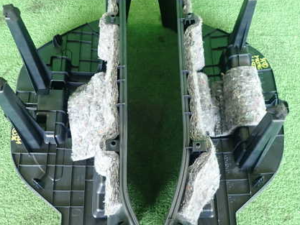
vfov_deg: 39.7
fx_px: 312
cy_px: 111
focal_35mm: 36
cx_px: 145
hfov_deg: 51.3
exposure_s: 1/30
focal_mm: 4.5
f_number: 2
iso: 200
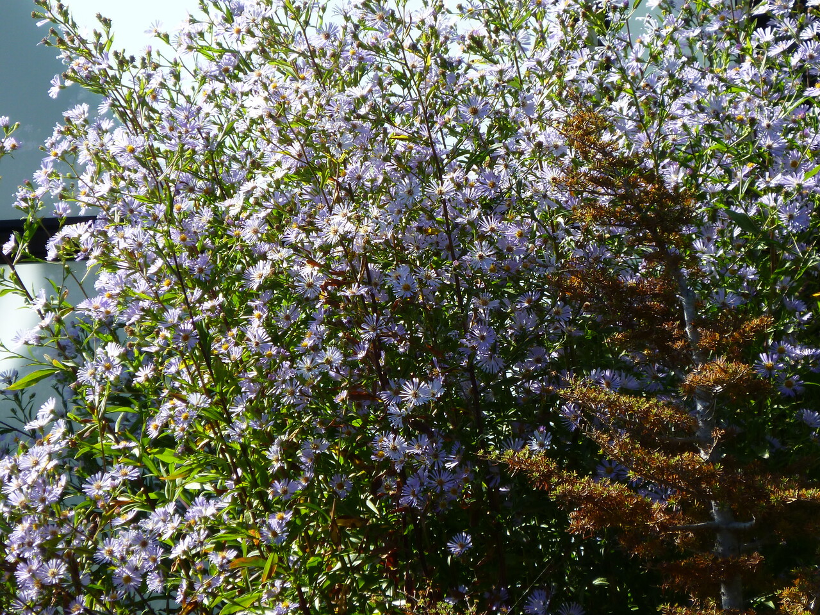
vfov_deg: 5.9
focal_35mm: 250
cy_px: 308
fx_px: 5922
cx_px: 410
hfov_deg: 7.9
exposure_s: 1/125
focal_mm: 36
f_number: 5.9
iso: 80
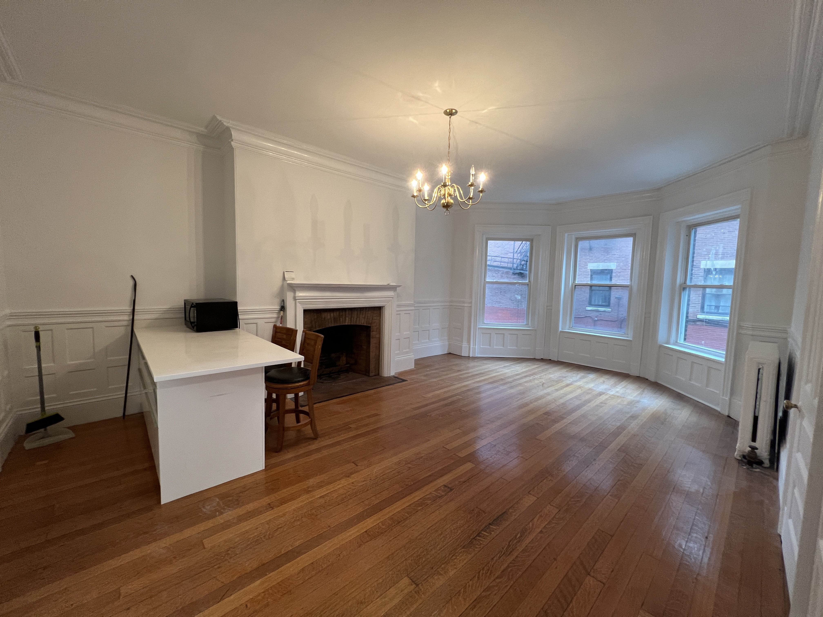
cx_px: 412
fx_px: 309
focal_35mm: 13
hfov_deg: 106.2
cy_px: 308
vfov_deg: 89.9
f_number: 1.8
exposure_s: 1/60
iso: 160
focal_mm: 1.57
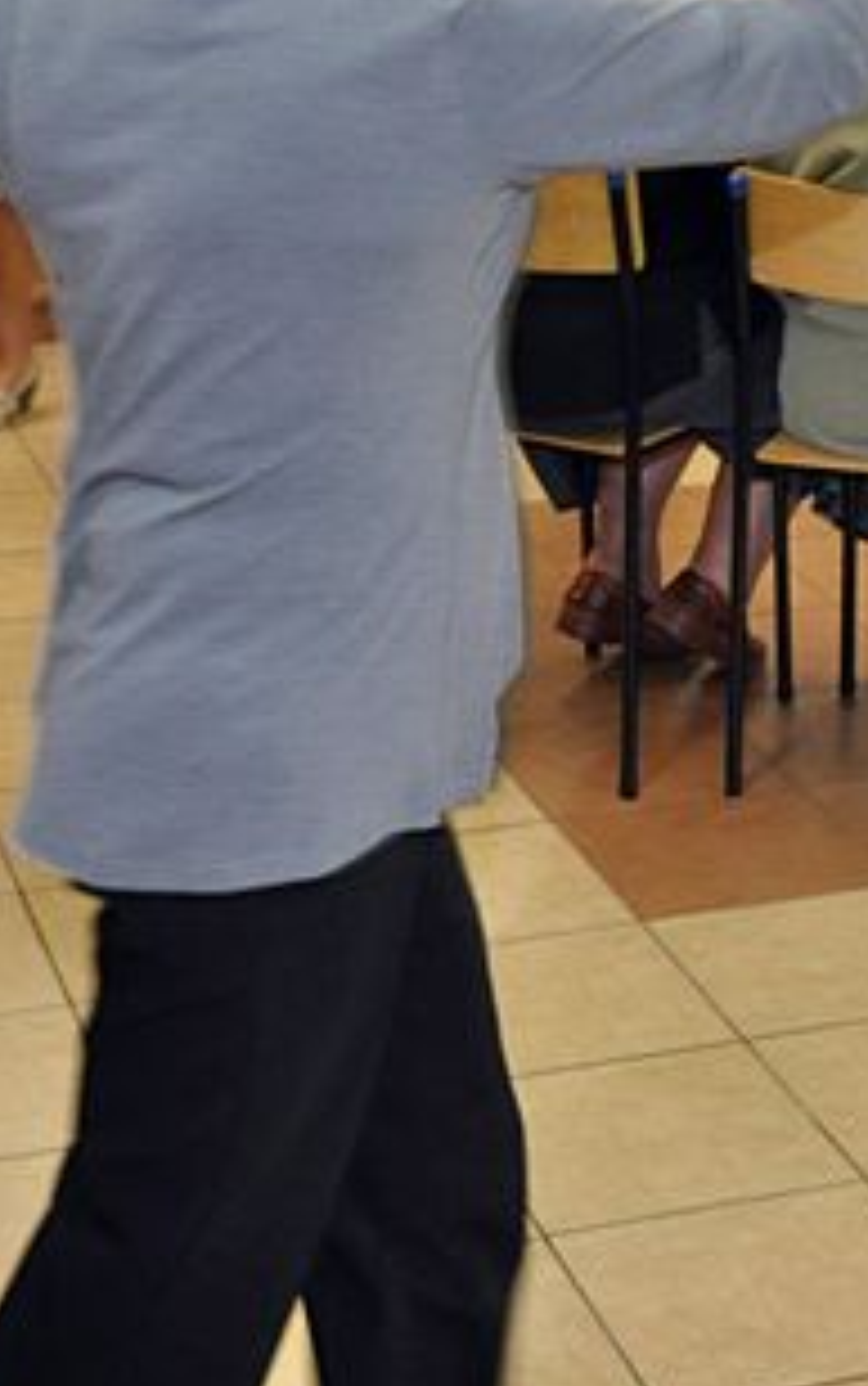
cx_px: 720
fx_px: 3340
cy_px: 151
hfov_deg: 14.7
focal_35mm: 88
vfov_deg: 22.9
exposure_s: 1/60
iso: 1000
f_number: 6.3
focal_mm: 21
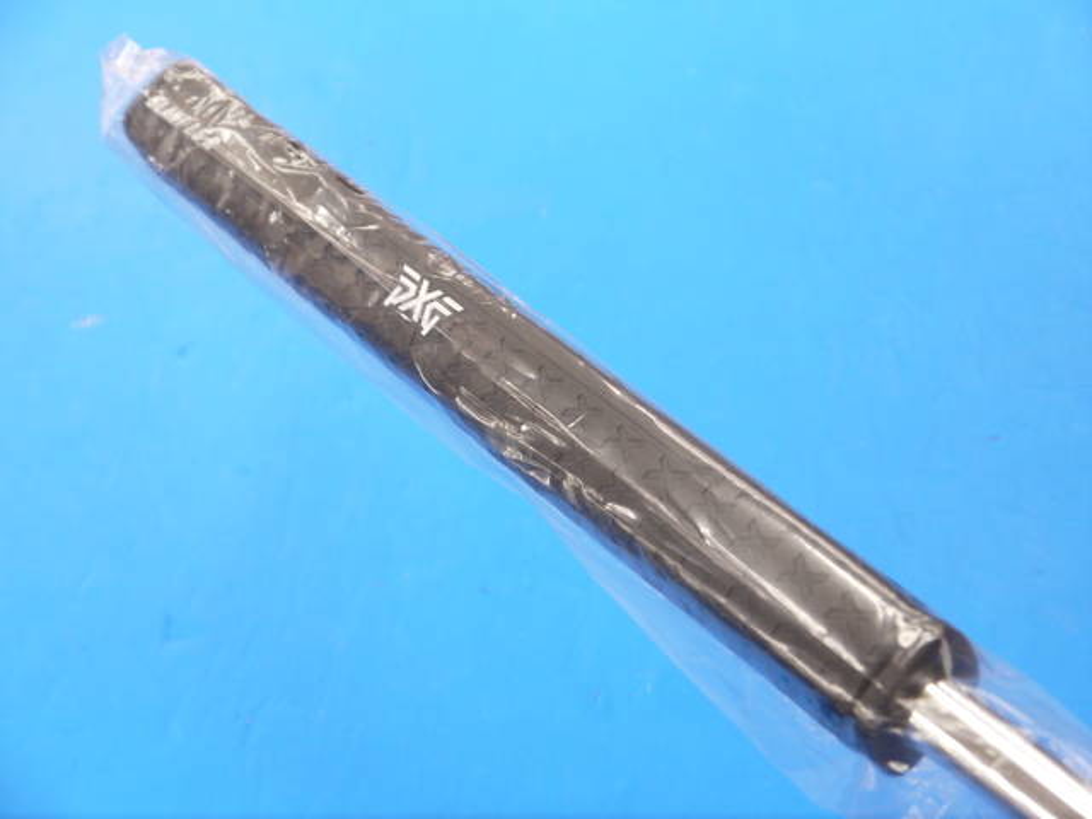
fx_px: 1956
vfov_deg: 23.7
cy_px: 410
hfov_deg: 31.2
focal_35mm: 62
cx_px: 546
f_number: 5
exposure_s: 1/60
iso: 500
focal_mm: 31
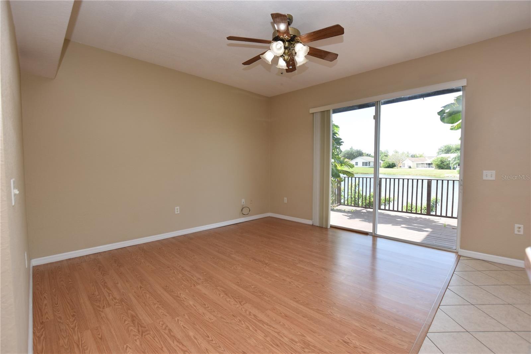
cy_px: 177
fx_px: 221
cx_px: 266
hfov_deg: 100.4
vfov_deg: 77.3
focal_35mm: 15
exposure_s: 1/125
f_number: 5.6
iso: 160
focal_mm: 10
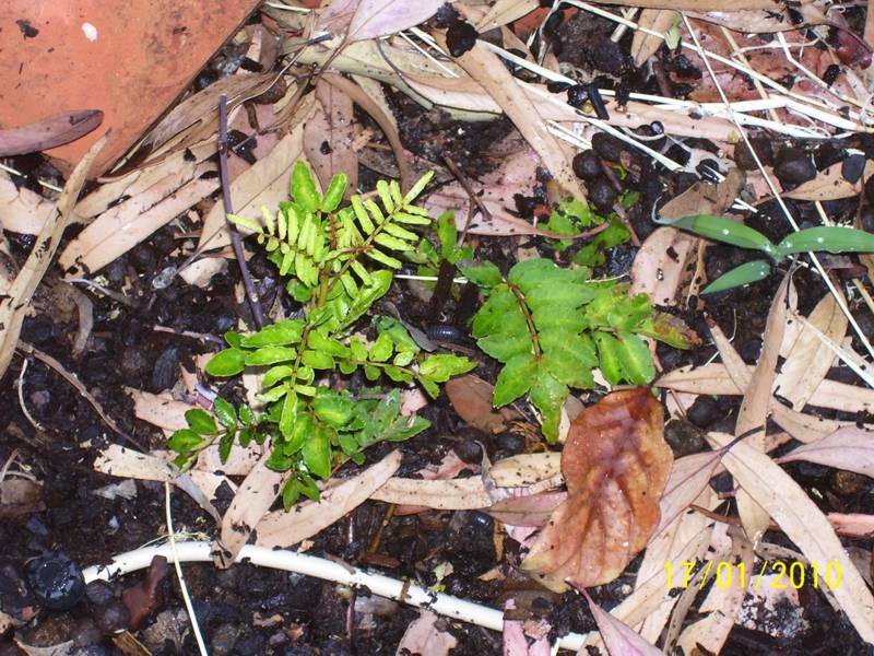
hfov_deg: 19.3
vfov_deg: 14.5
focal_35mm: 102
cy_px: 328
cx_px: 437
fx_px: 2575
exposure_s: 1/90
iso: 80
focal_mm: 16.8
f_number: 4.6
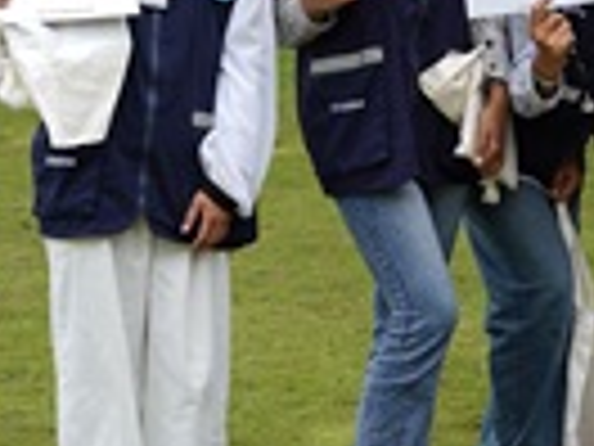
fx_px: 3123
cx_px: 1120
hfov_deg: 10.2
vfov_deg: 8.1
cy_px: -29
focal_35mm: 182
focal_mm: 50
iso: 64
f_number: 3.2
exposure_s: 1/320
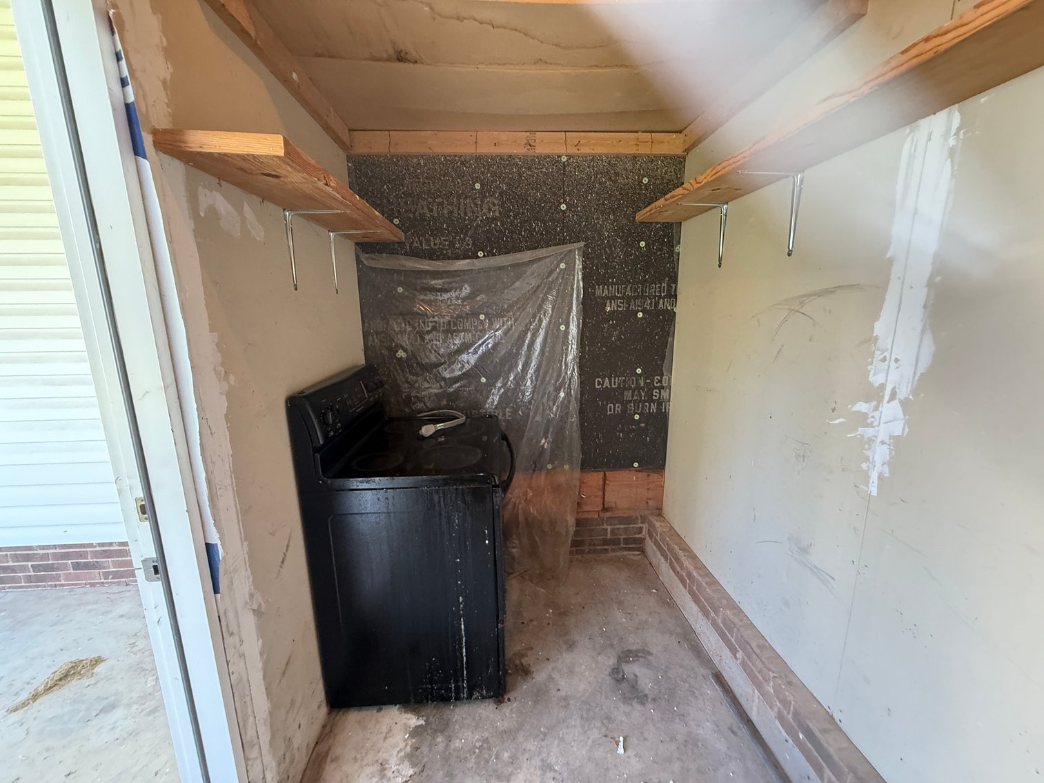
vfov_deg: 85.7
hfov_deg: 102.1
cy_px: 392
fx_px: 422
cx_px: 522
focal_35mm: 14
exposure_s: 1/60
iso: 500
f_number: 2.2
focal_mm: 2.22
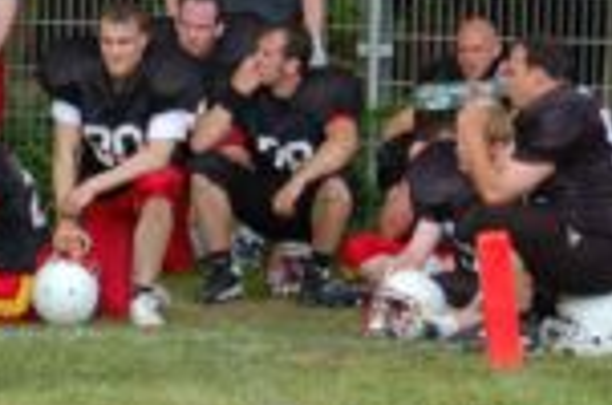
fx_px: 5361
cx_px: -213
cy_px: 231
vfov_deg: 4.3
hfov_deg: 6.5
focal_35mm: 316
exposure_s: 1/800
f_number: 4
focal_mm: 70
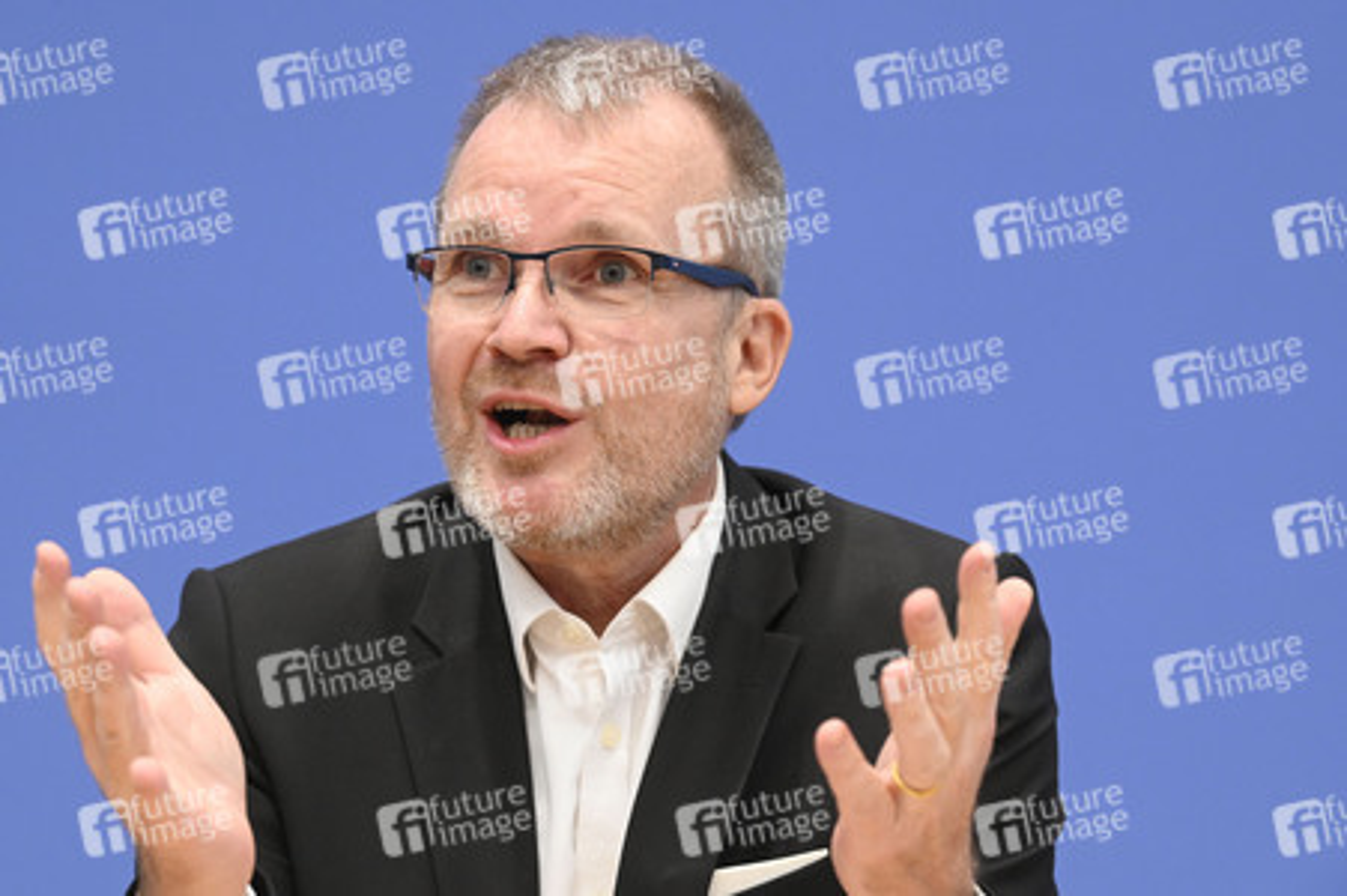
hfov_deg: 15.2
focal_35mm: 135
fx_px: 5047
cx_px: 674
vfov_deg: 10.1
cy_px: 448
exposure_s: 1/500
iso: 5000
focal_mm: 135
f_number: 5.6
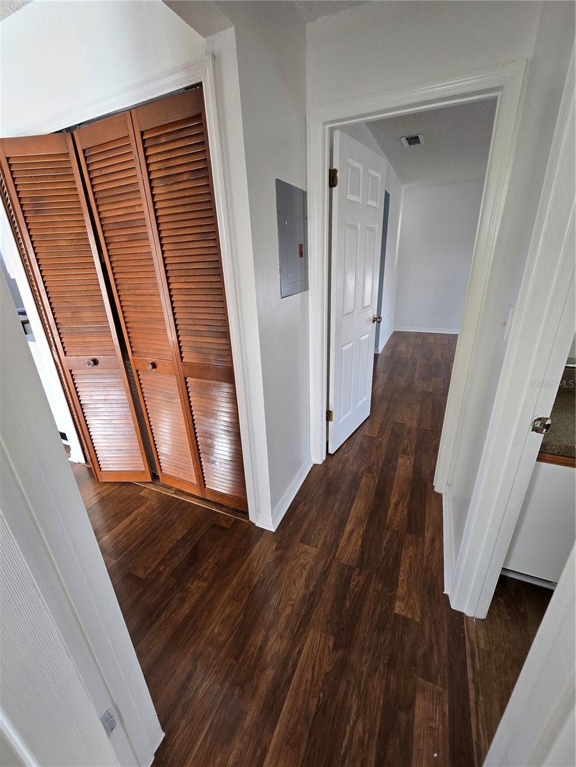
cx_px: 288
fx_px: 288
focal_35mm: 13
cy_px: 384
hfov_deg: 89.9
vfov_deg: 106.2
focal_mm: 2.2
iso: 160
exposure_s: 1/100
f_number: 2.2
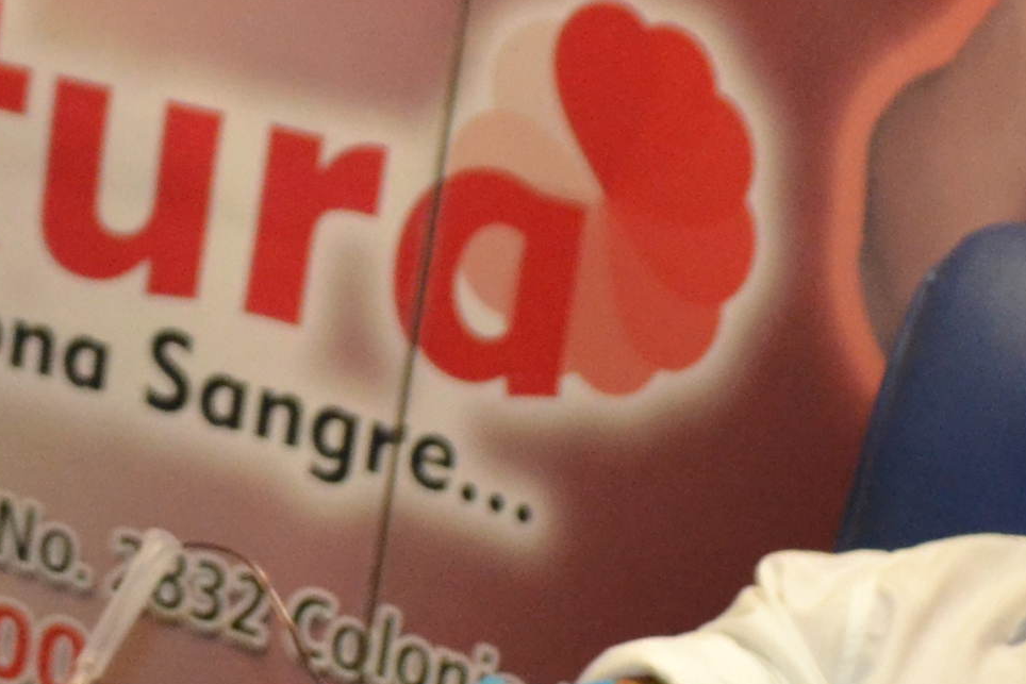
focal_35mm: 129
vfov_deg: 10.5
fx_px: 3677
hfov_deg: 15.2
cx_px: -303
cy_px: -57
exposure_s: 1/60
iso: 1400
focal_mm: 18
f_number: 3.5
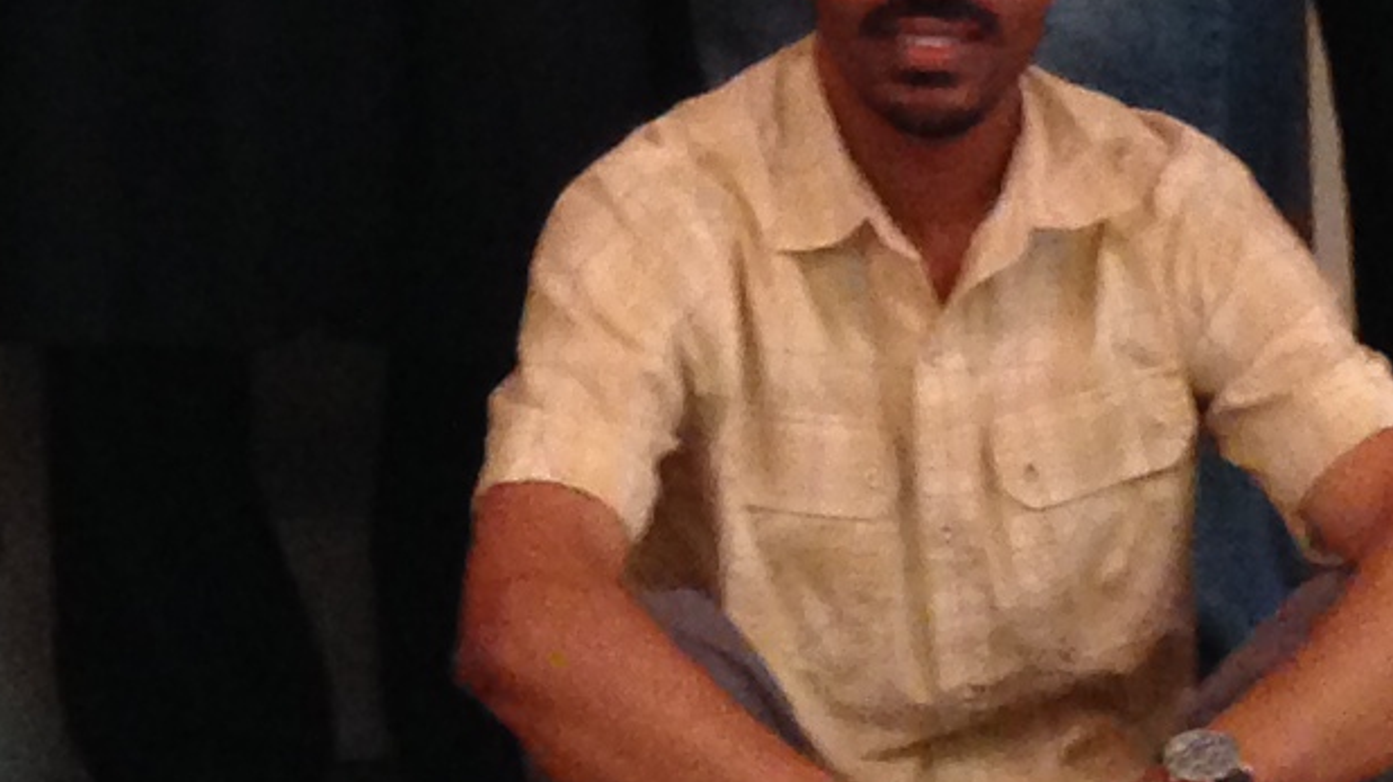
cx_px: 570
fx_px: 7015
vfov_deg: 6.1
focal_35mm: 190
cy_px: -1046
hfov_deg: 11.3
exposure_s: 1/20
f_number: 2.4
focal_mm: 4.12
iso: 250
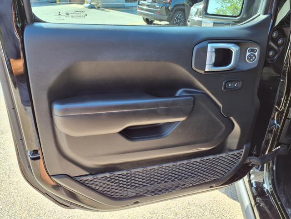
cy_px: 110
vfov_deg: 51.4
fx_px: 227
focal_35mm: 27
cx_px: 146
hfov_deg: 65.3
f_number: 1.9
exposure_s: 1/120
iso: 40
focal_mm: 3.58
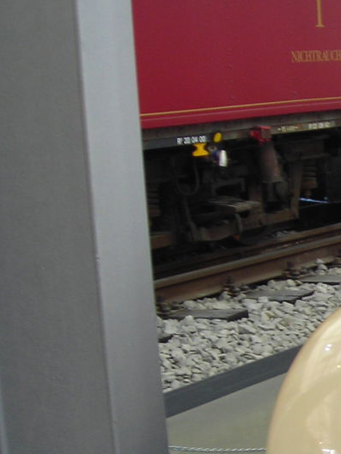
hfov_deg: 11.7
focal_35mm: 115
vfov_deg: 17.1
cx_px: 645
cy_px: 317
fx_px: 1510
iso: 50
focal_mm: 6.3
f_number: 3.2
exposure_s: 1/10.7
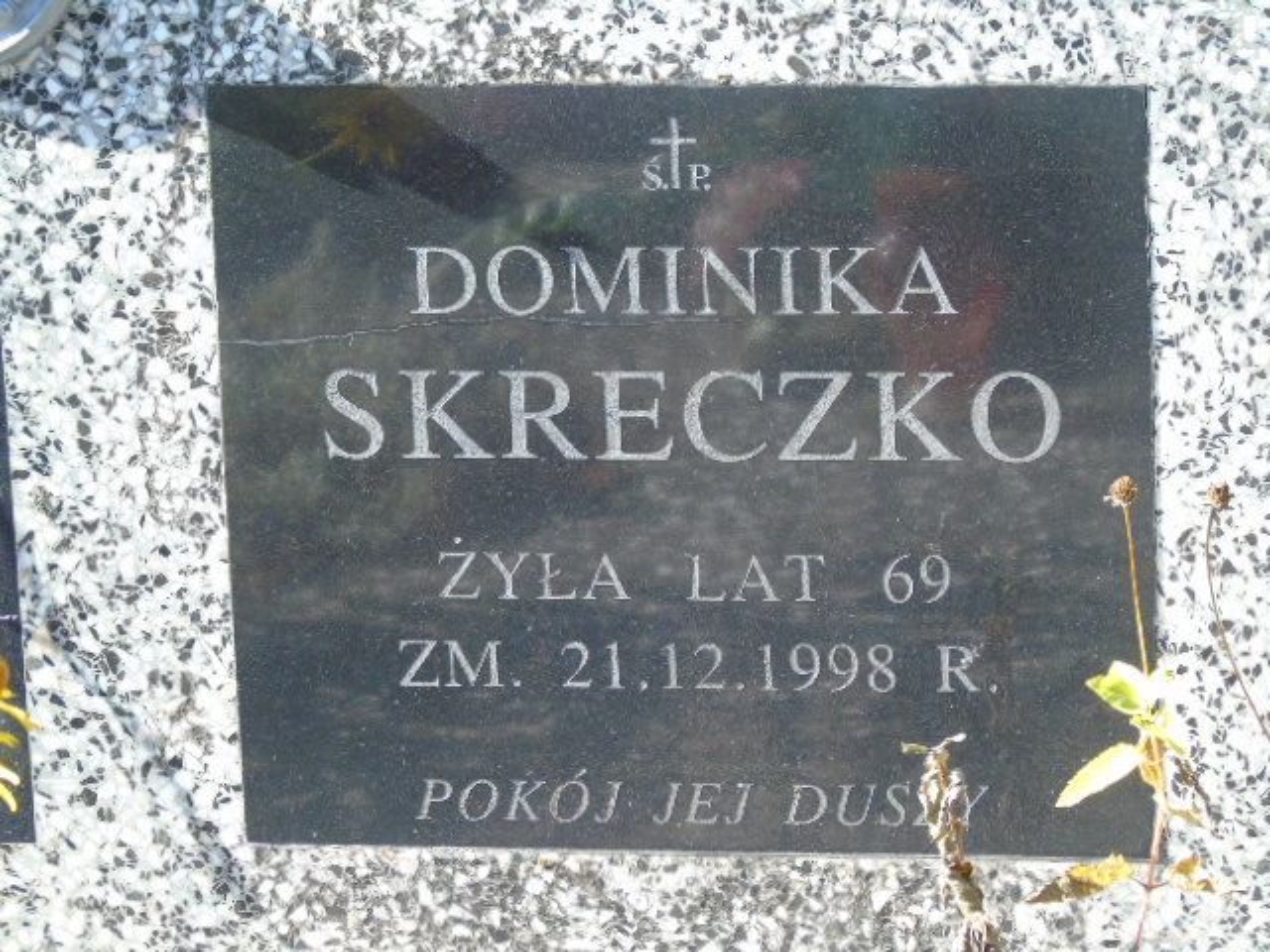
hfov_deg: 10.6
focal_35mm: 186
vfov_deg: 8.0
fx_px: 6824
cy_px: 476
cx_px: 635
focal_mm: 33
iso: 250
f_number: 5
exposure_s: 1/125
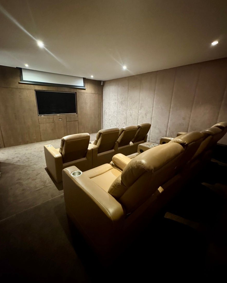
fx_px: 126
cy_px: 138
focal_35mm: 15
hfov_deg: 84.1
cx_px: 111
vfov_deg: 96.8
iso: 1250
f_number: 2.2
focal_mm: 2.22
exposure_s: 1/30
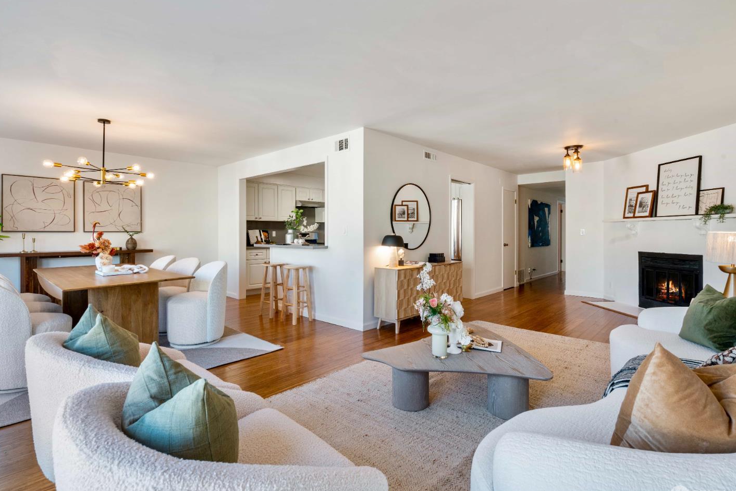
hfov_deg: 93.3
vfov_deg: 70.4
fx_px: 347
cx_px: 361
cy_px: 246
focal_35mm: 17
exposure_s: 1/13
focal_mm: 16
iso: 640
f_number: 13
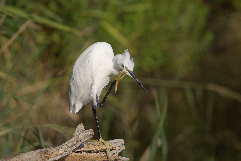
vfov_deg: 2.5
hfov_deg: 3.7
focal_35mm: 550
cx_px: 120
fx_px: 3683
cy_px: 80
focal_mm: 550
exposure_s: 1/2500
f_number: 8
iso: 400
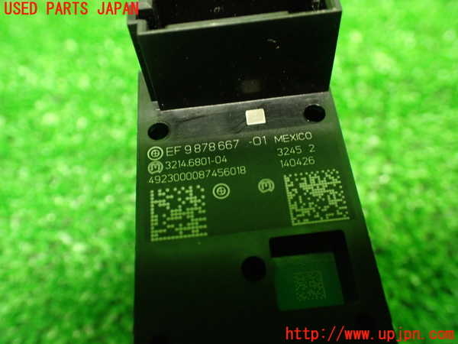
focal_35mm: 30
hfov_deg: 60.0
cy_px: 172
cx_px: 229
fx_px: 397
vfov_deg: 46.8
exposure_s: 1/30
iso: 1000
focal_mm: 5.4
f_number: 2.3
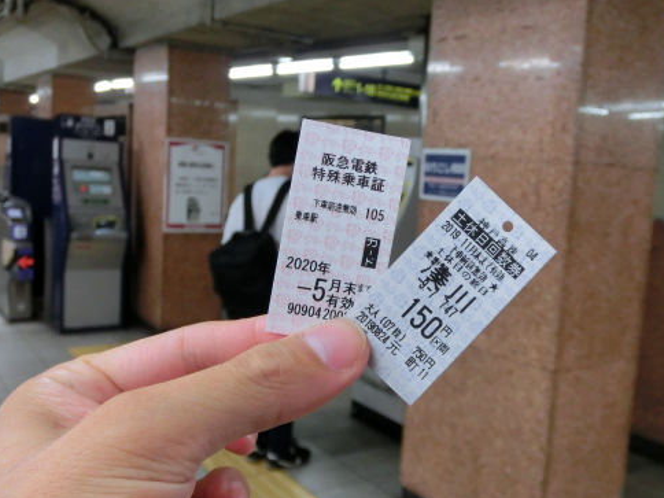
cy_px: 262
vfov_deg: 38.7
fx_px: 710
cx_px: 412
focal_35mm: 37
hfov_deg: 49.7
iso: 320
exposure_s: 1/125
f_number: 3
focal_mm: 5
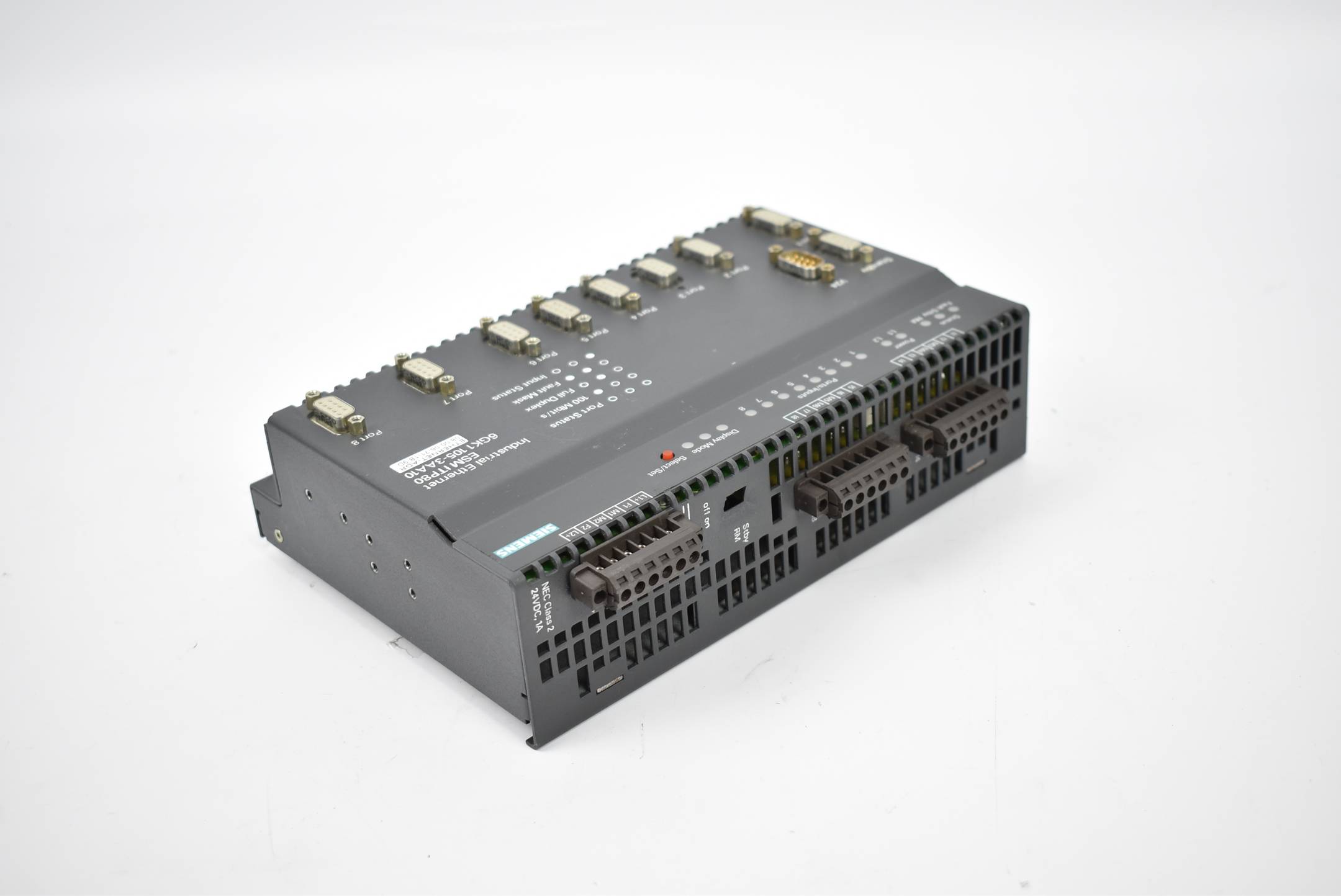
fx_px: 1789
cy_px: 448
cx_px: 670
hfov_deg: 41.1
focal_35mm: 48
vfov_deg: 28.1
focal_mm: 32
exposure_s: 1/50
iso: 200
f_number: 4.5
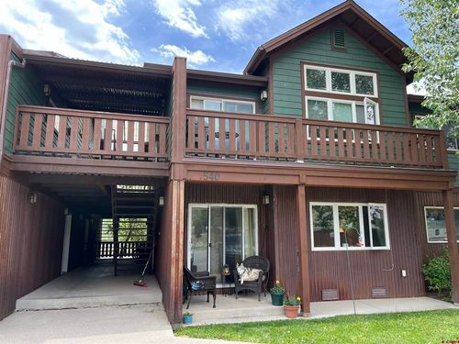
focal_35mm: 26
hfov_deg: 67.3
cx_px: 230
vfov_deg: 53.1
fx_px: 345
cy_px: 172
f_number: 1.6
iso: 50
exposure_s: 1/727
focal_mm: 5.1
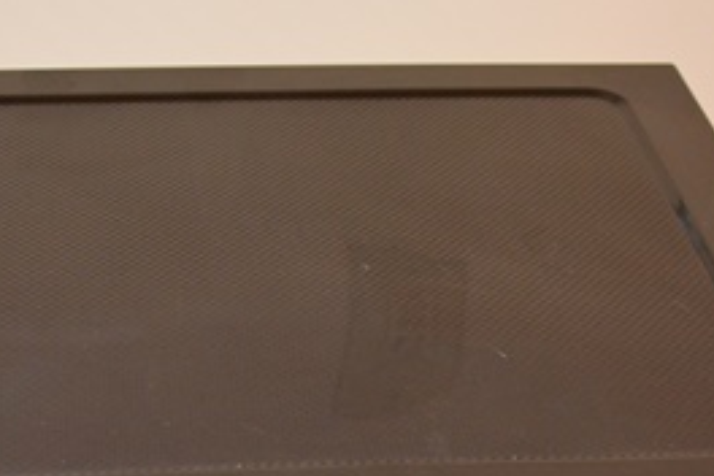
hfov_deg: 18.7
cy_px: 395
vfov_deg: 12.5
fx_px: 2162
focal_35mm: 109
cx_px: 311
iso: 2200
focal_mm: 32
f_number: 4.8
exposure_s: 1/60
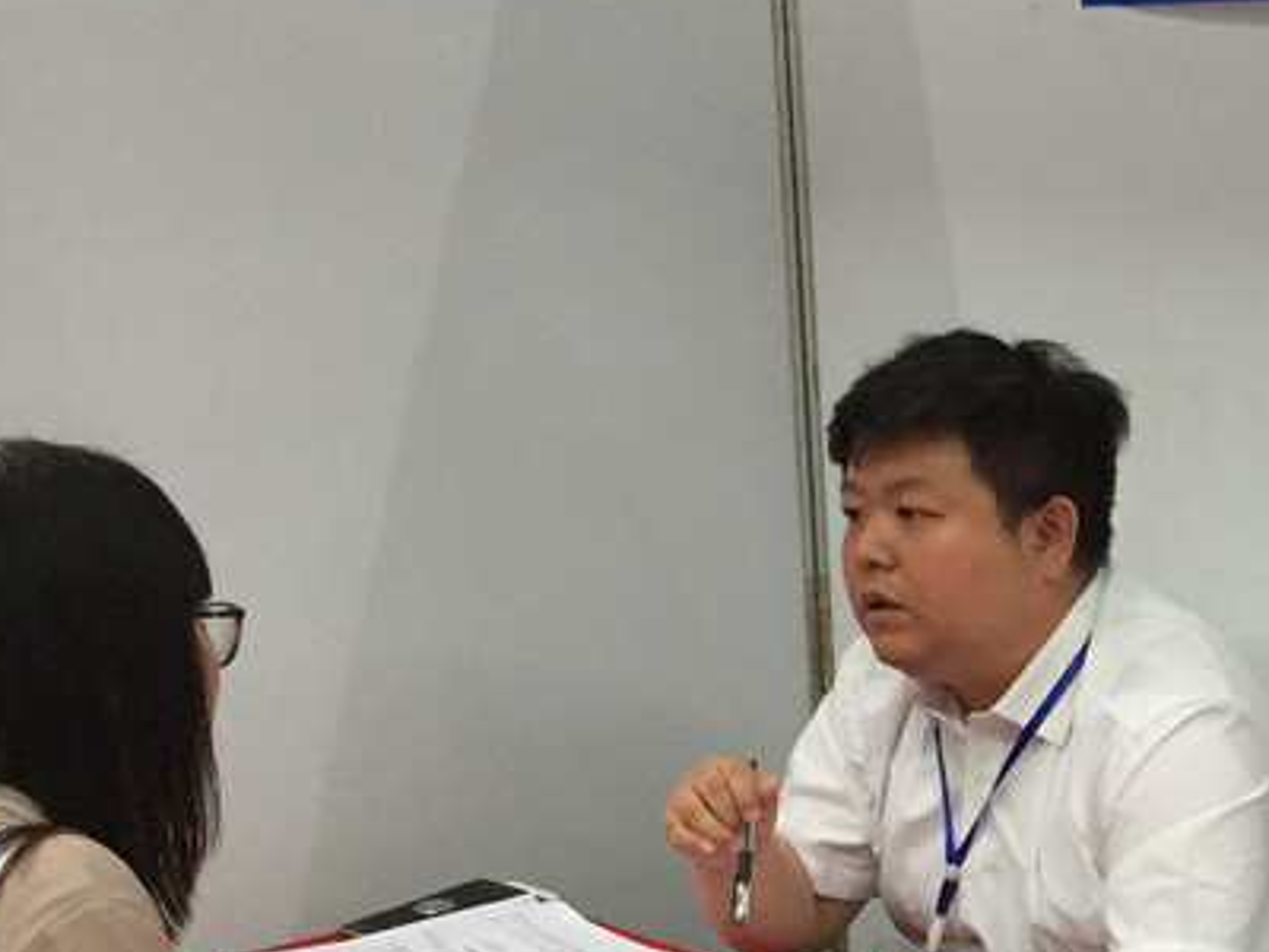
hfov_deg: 21.3
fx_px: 3189
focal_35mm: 87
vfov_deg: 16.6
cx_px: 1402
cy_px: 979
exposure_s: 1/33
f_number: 2.2
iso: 200
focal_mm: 4.15
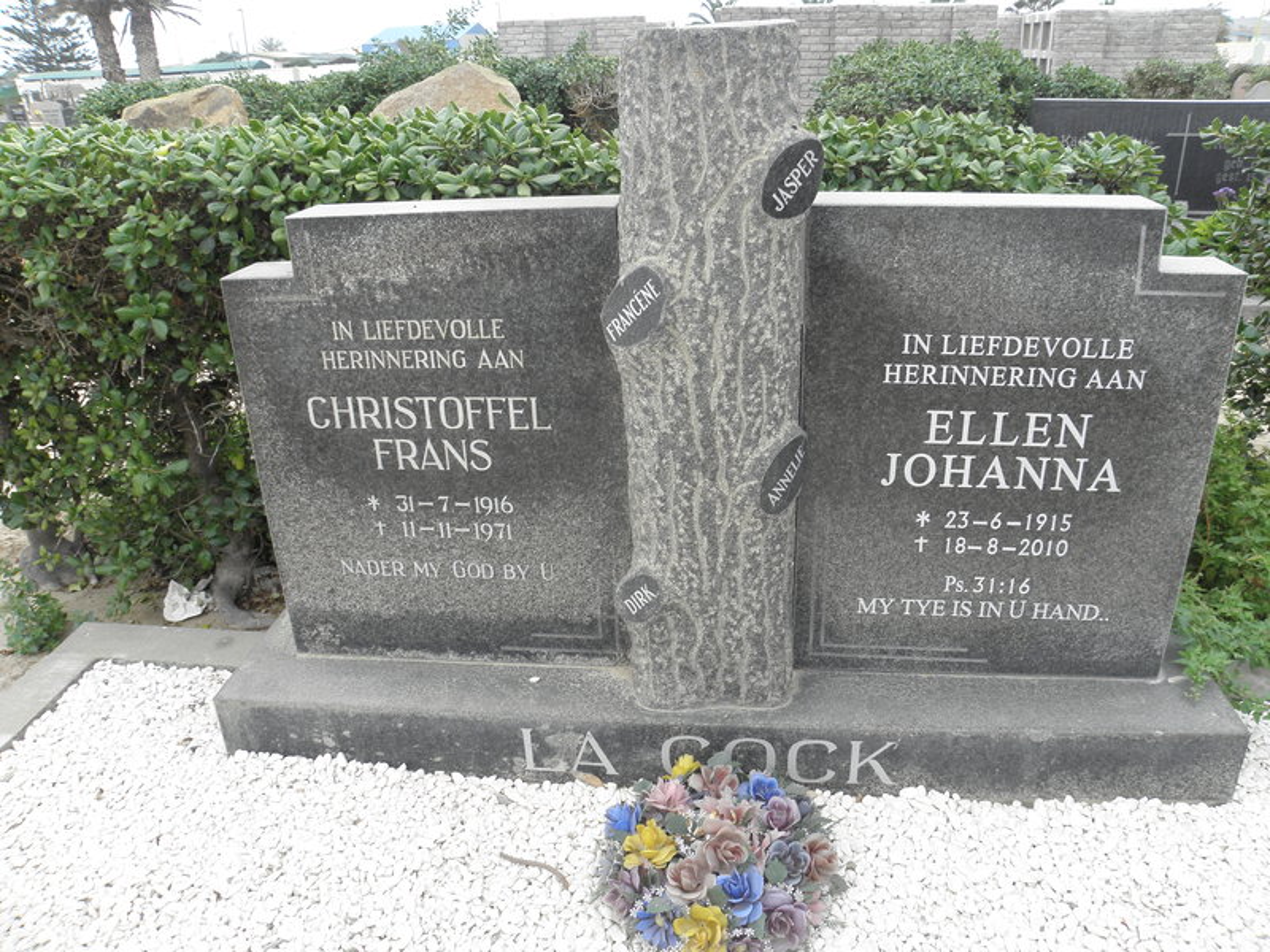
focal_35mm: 26
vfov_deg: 53.1
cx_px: 635
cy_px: 476
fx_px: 954
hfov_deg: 67.3
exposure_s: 1/60
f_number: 4.5
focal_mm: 4.6
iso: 64
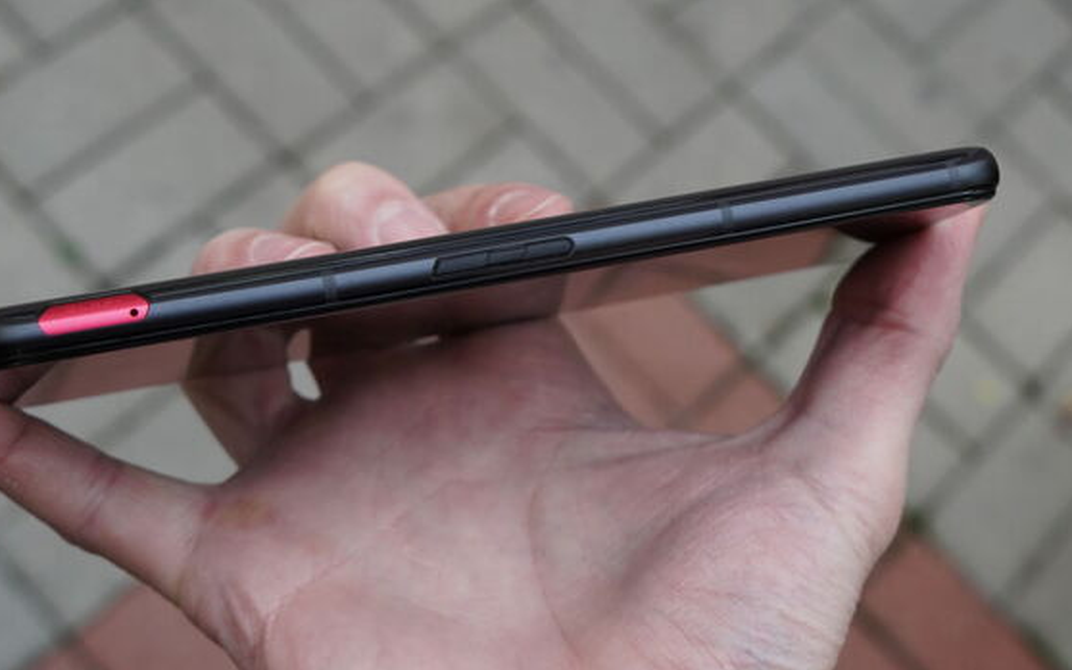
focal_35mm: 59
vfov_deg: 21.9
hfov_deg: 34.5
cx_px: 526
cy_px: 234
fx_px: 1724
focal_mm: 39
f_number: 7.1
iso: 1250
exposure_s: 1/160
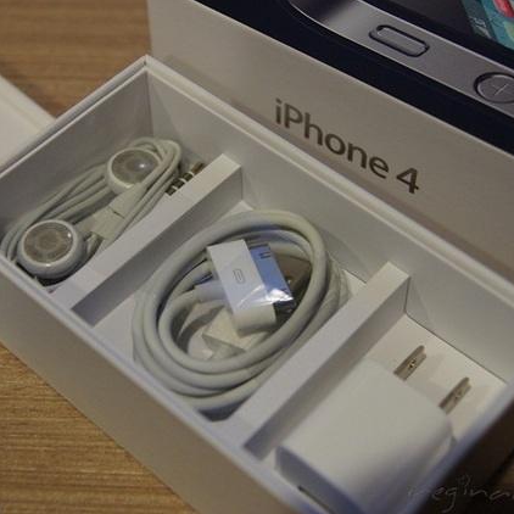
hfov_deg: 25.5
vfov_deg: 25.5
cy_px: 257
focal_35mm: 68
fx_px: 1136
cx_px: 231
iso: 1600
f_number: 4.5
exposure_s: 1/50
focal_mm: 35
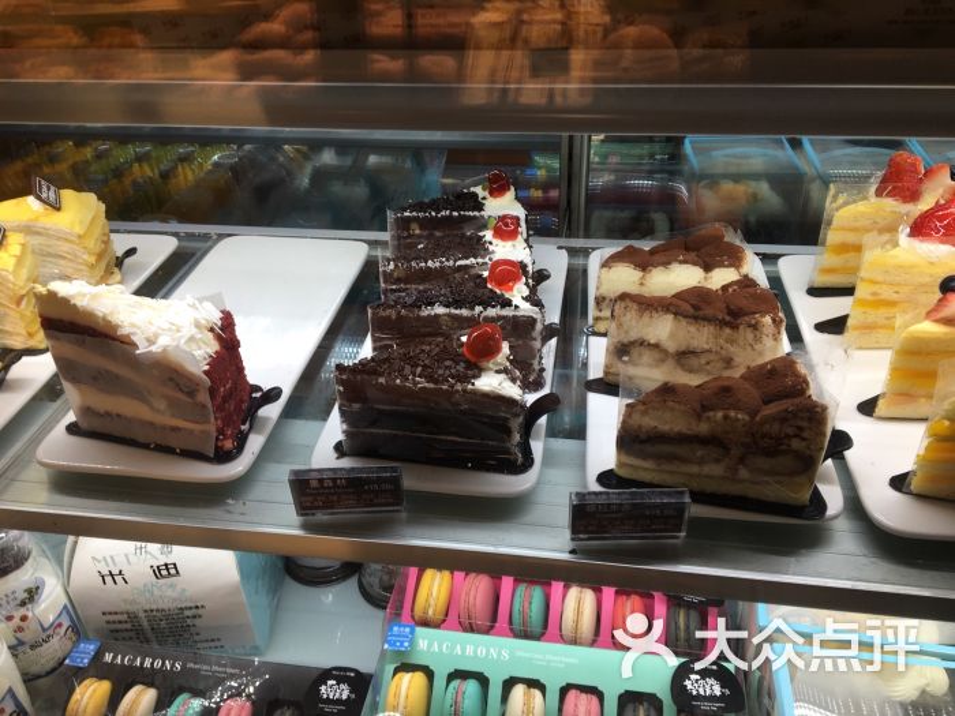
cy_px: 358
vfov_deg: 48.2
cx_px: 478
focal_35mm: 29
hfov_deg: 61.7
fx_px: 800
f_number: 2.2
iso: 25
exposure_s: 1/100
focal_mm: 4.15
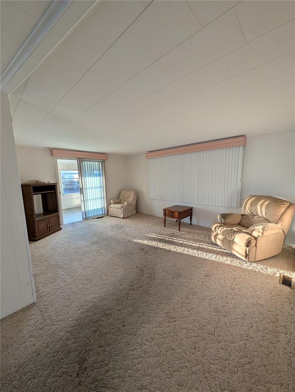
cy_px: 196
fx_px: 136
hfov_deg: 94.6
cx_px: 148
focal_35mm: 12
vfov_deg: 110.5
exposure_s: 1/130
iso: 47
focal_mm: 2.02
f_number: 1.7
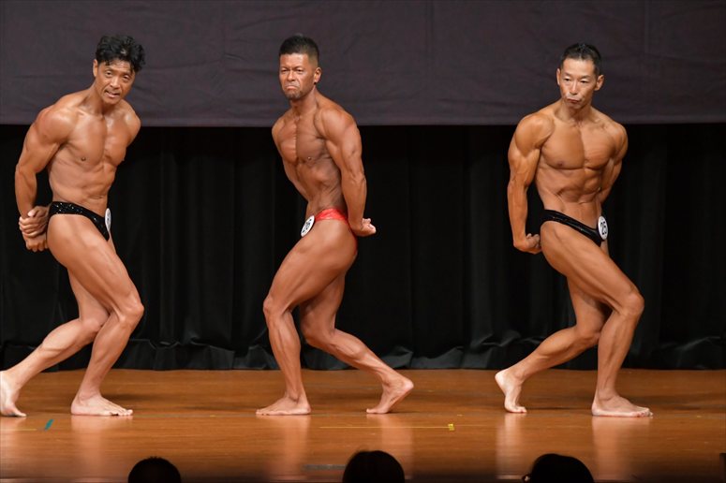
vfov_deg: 4.8
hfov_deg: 7.2
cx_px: 363
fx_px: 5745
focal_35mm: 285
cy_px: 242
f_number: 5.6
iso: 5000
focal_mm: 190
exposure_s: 1/400
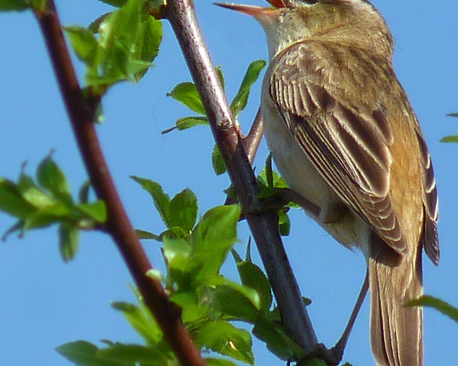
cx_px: 179
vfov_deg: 1.0
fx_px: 21690
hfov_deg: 1.2
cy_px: 84
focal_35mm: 1600
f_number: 4.4
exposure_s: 1/640
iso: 100
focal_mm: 86.4
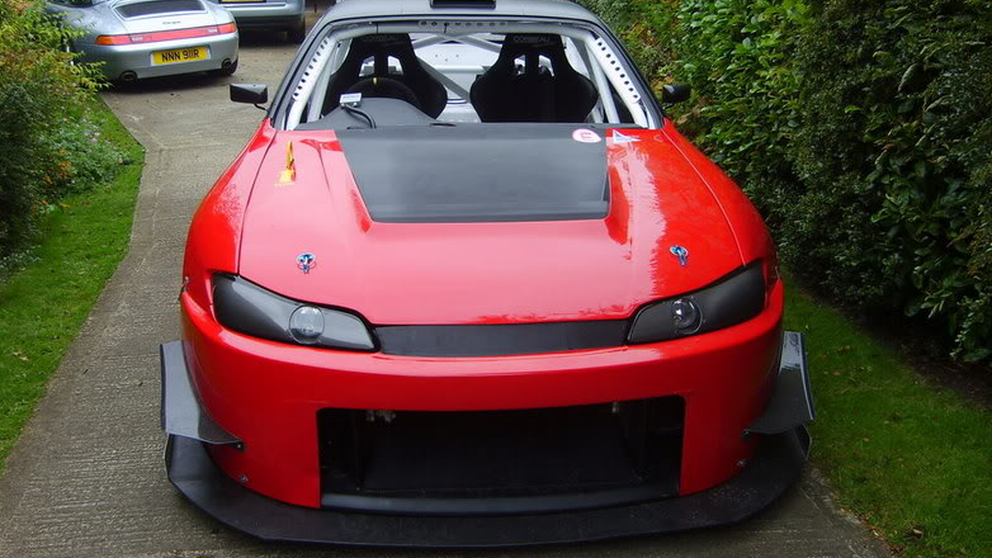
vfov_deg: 30.4
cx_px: 497
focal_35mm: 39
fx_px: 1026
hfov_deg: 51.6
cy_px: 250
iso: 50
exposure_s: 1/125
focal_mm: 5.8
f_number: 2.8
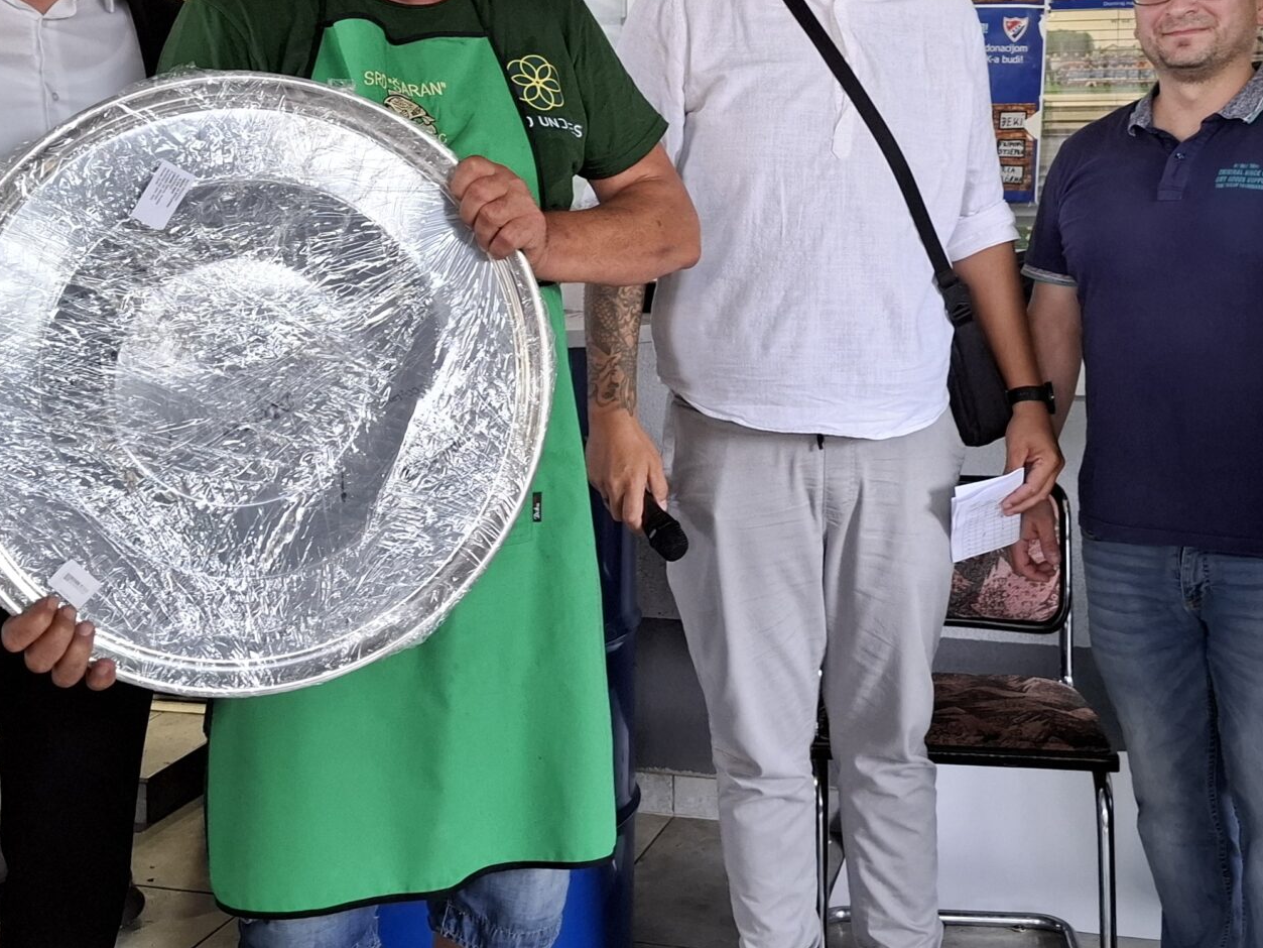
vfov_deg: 30.4
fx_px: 1715
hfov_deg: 40.4
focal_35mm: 47
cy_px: 255
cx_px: 698
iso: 250
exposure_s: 1/50
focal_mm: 5.54
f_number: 1.8
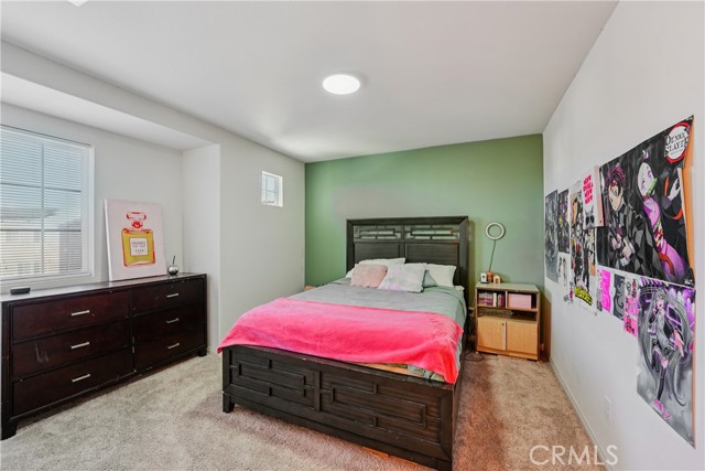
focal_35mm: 14
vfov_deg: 81.2
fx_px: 274
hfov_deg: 104.2
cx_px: 352
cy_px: 236
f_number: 8
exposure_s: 1/15
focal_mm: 14
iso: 400
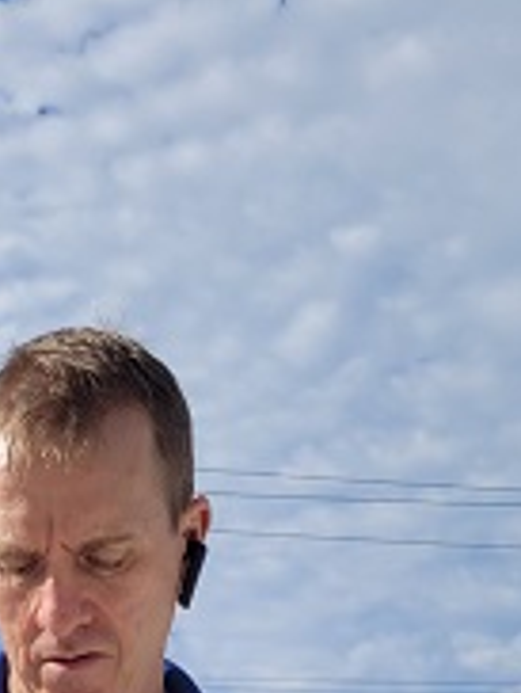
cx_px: -209
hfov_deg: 14.7
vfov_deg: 16.9
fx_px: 1902
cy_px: 1260
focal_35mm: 95
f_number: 1.8
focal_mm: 5.4
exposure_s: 1/3945
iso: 40
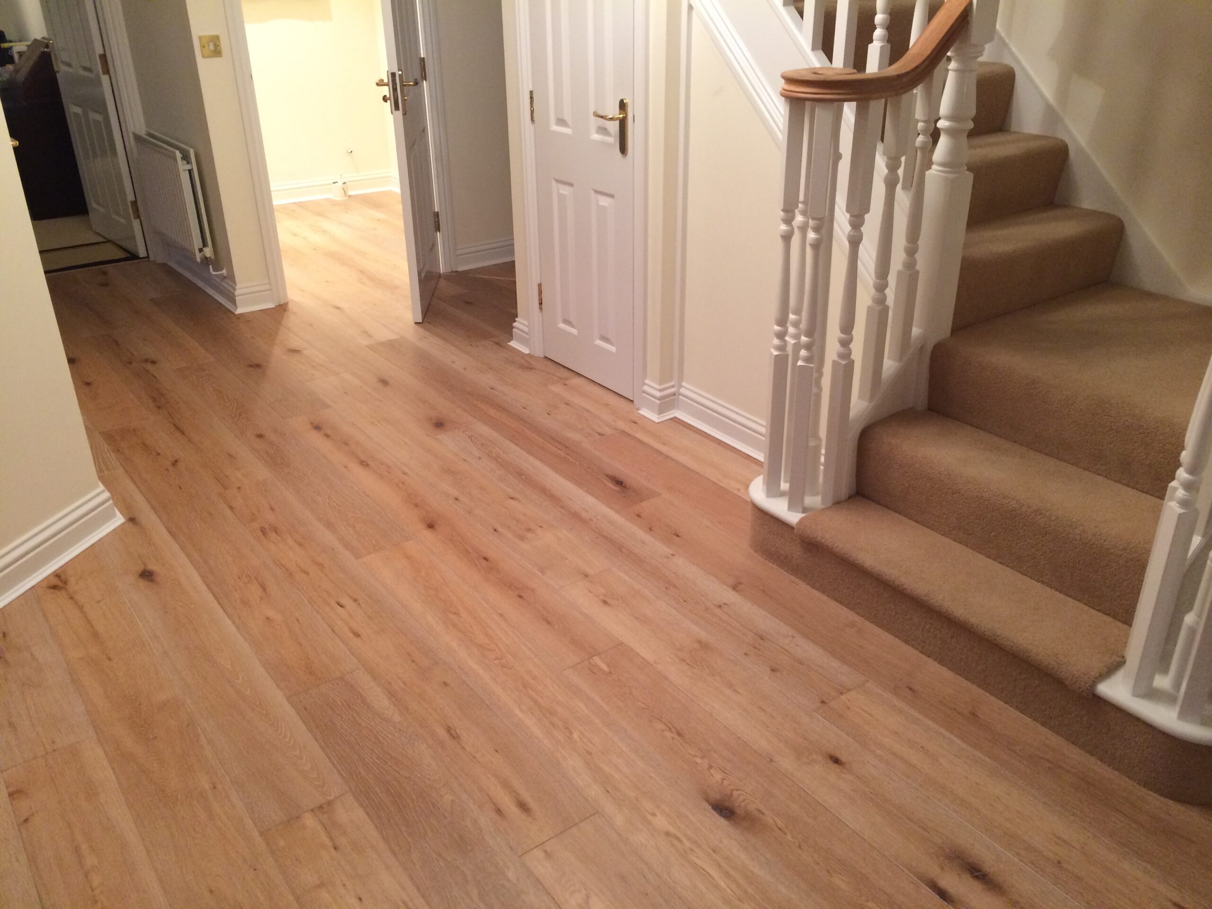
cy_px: 454
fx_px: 1050
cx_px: 606
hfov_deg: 60.0
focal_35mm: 30
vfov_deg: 46.8
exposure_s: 1/33
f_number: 2.2
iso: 200
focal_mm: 4.12
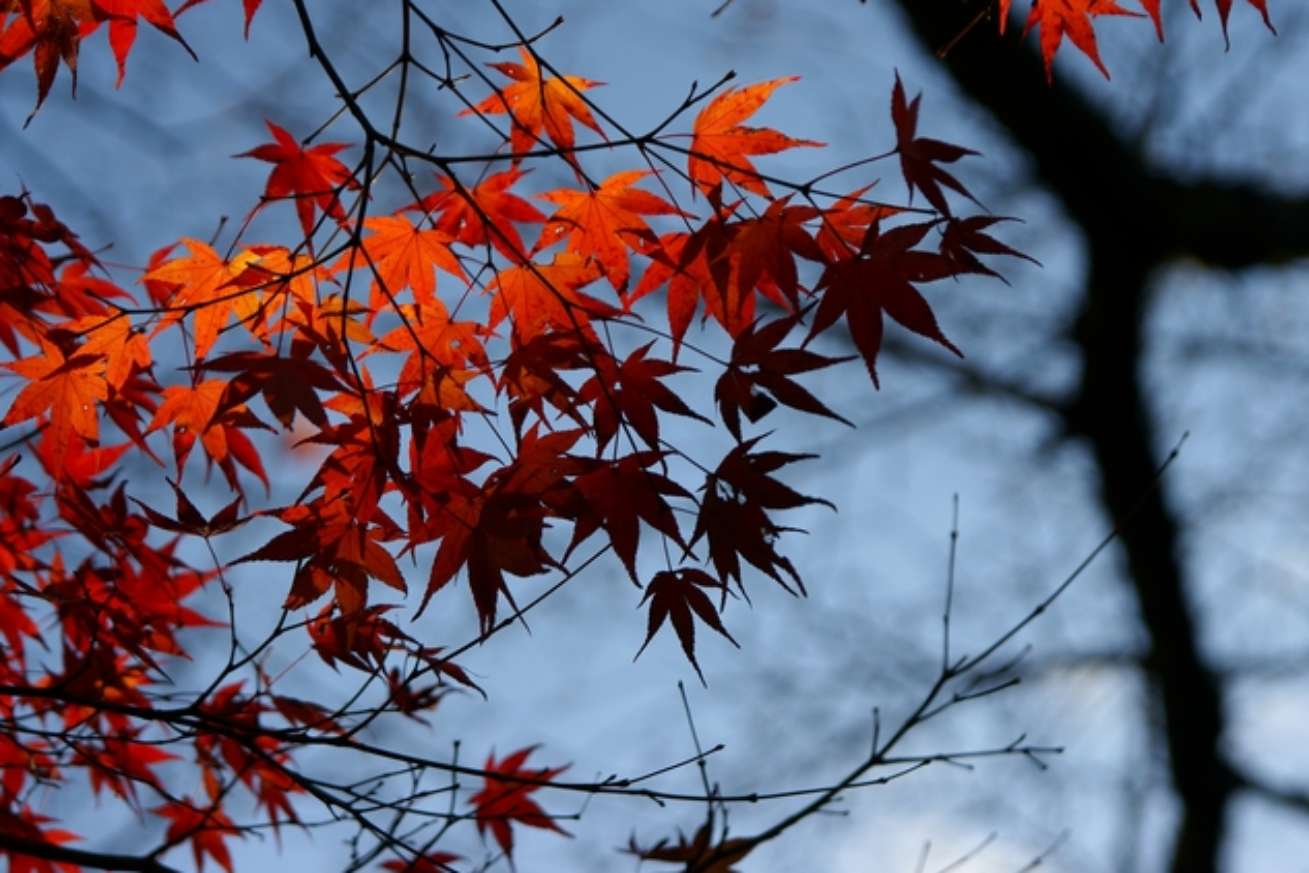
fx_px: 3309
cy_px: 439
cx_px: 660
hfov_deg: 22.4
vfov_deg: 15.0
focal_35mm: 91
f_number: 3.5
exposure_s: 1/640
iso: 100
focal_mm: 60
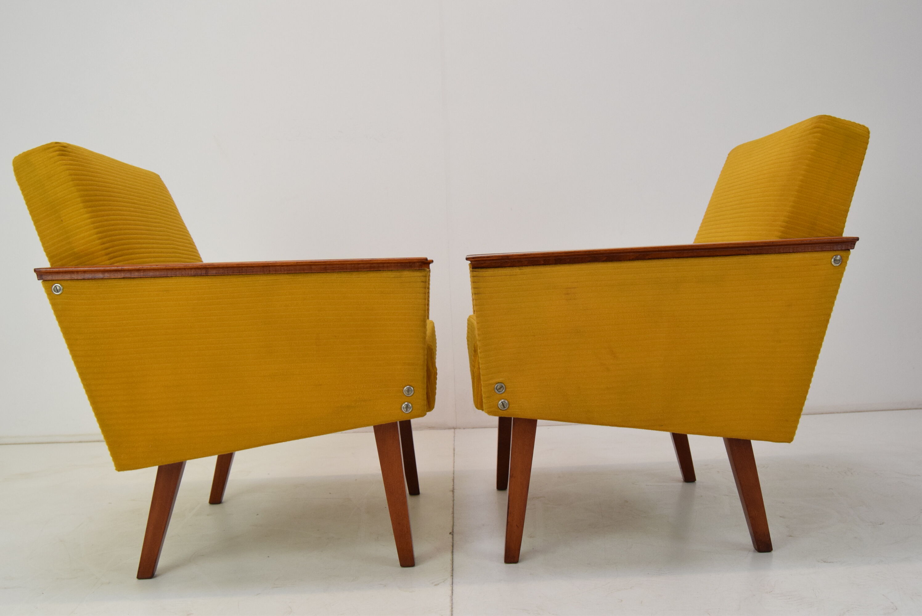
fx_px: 884
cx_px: 461
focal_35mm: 34
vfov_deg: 38.4
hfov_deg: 55.1
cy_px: 308
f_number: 8
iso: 1600
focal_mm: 23
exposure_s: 1/250
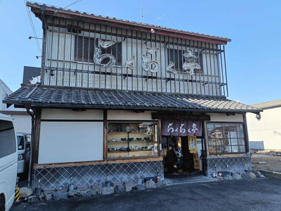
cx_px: 140
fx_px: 203
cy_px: 106
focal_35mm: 25
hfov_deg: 69.4
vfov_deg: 54.9
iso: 50
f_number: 1.7
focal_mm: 4.7
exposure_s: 1/198
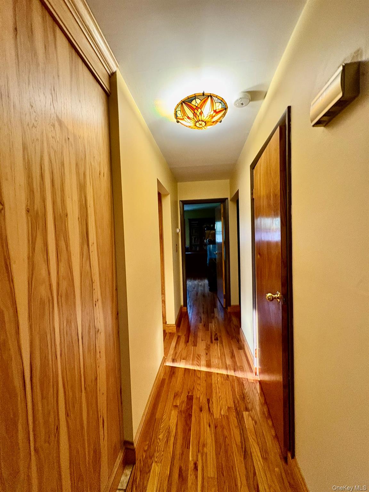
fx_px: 199
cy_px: 246
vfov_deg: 102.1
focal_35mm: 14
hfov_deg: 85.7
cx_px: 184
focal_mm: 2.22
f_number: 2.2
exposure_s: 1/60
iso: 640
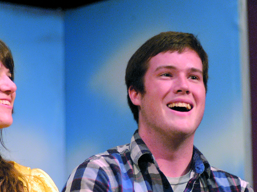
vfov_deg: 4.4
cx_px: 114
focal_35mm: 340
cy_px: 138
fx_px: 2523
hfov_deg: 5.8
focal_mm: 135
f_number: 4.5
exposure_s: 1/20
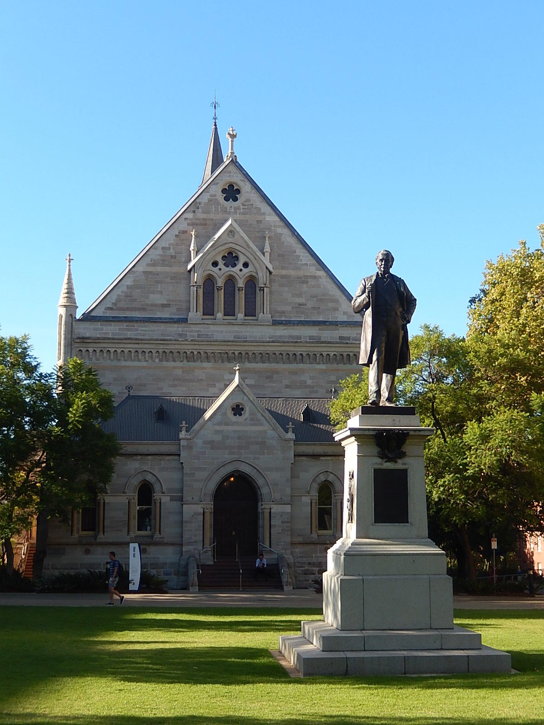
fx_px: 1069
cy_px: 362
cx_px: 272
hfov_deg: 28.6
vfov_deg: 37.5
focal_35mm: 51
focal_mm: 9.2
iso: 125
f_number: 4.5
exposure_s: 1/400
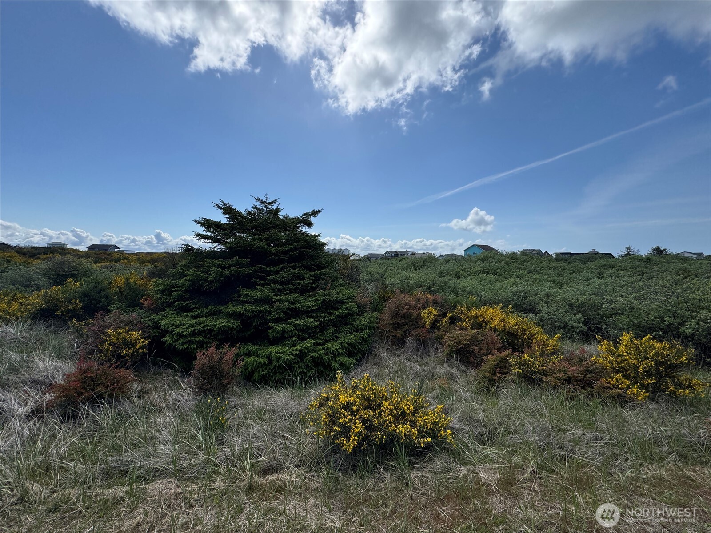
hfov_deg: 102.1
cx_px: 356
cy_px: 266
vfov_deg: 85.7
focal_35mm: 14
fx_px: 288
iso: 50
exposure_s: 1/2985
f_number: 2.2
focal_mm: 2.22
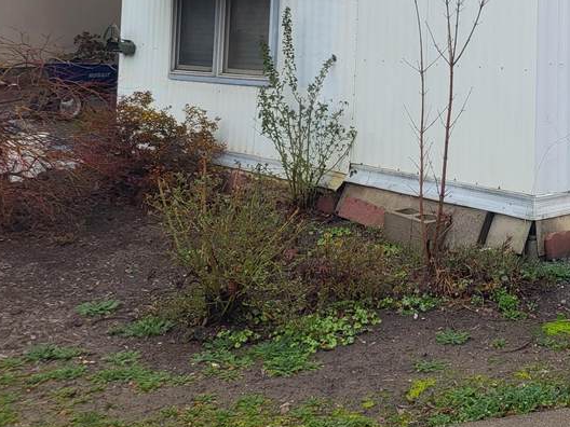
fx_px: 1037
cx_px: 626
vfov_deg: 21.8
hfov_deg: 28.0
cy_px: -61
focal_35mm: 63
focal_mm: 5.4
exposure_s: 1/522
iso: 40
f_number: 1.8
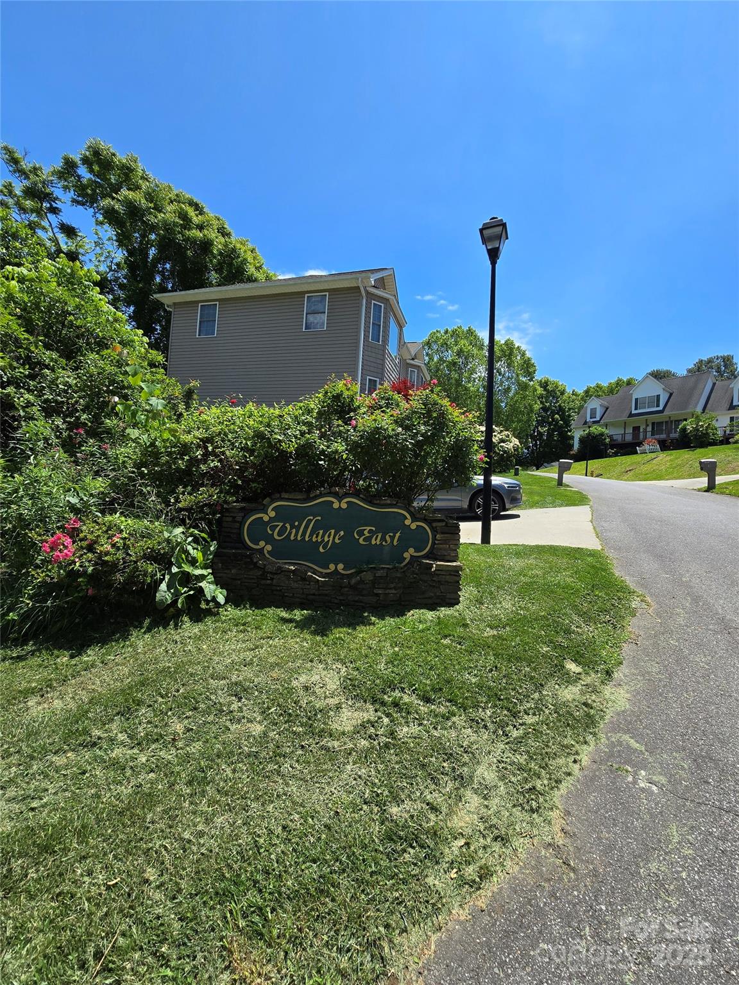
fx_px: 370
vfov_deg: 106.2
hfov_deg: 89.9
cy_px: 492
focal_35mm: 13
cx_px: 370
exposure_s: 1/1714
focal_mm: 2.2
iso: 50
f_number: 2.2
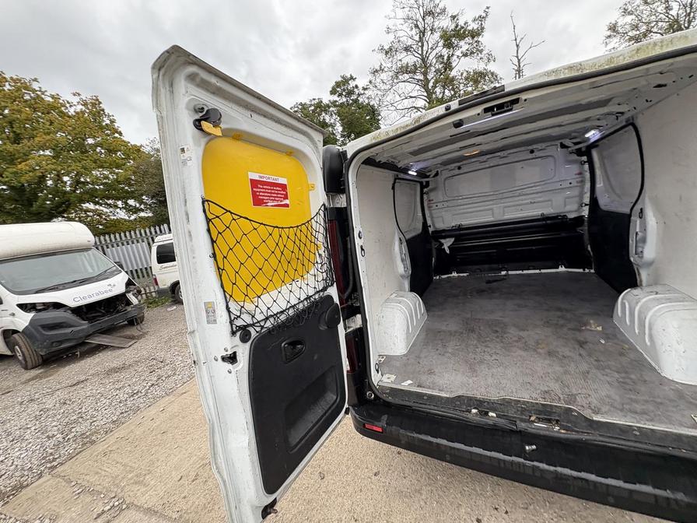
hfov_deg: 102.1
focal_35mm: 14
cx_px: 348
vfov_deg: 85.7
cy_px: 262
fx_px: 282
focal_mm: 2.22
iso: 40
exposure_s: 1/103
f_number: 2.2
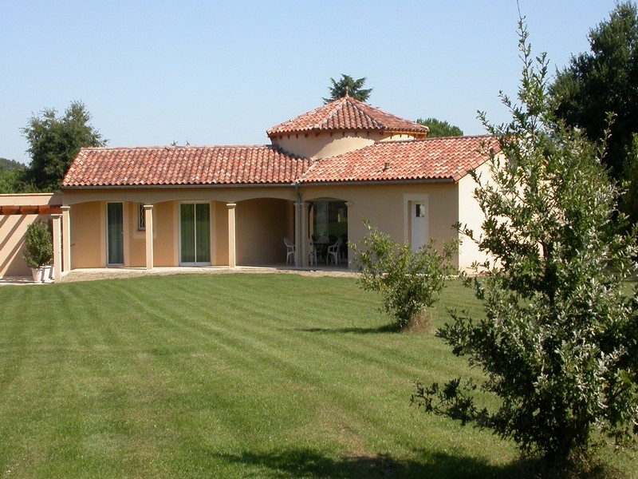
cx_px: 319
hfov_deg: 34.3
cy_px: 240
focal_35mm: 56
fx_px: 1032
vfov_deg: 26.1
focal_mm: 11.6
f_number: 6.8
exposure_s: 1/309
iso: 100
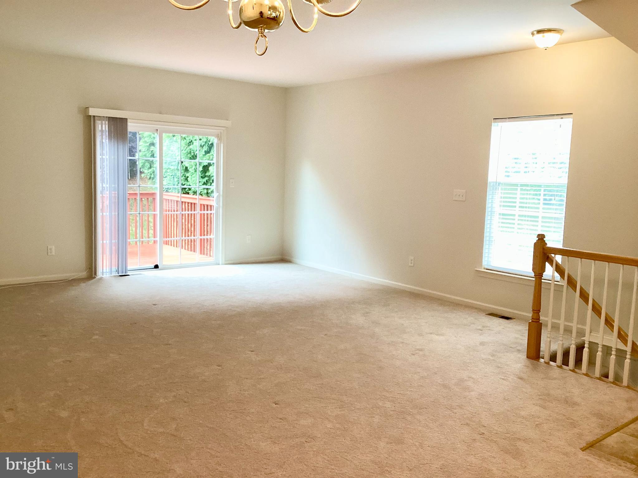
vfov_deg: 45.4
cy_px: 239
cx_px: 319
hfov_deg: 58.4
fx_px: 571
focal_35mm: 31
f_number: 2.4
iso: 125
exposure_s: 1/60
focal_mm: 3.3
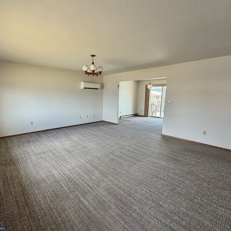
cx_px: 107
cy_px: 116
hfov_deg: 83.8
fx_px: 128
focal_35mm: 17
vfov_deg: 84.0
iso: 125
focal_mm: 2.22
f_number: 2.2
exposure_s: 1/121
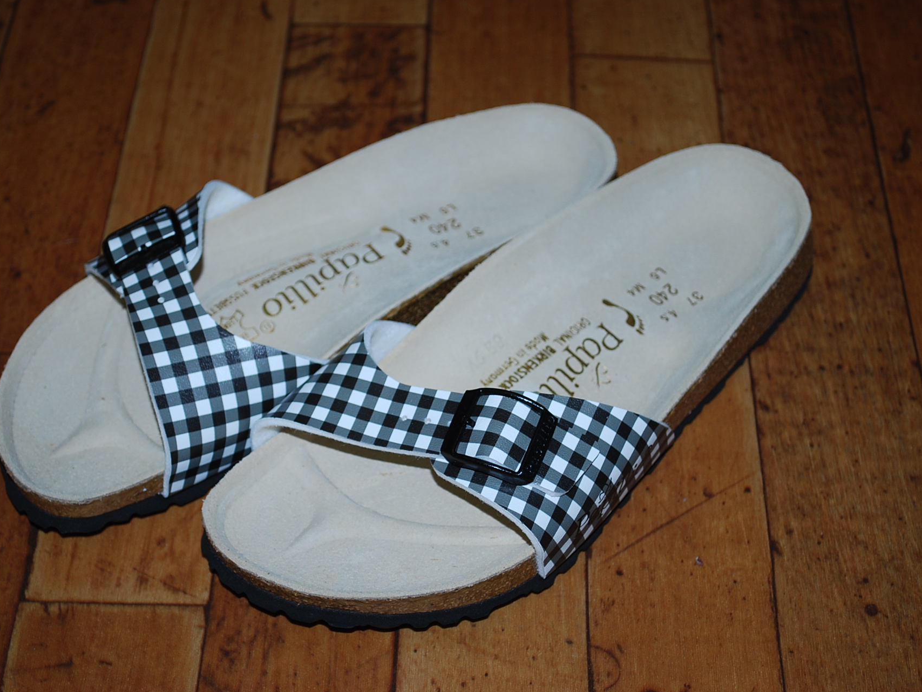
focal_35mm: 72
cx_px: 437
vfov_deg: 20.4
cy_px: 344
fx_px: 1918
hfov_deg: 27.0
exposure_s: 1/60
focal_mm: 44
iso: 200
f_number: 5.3
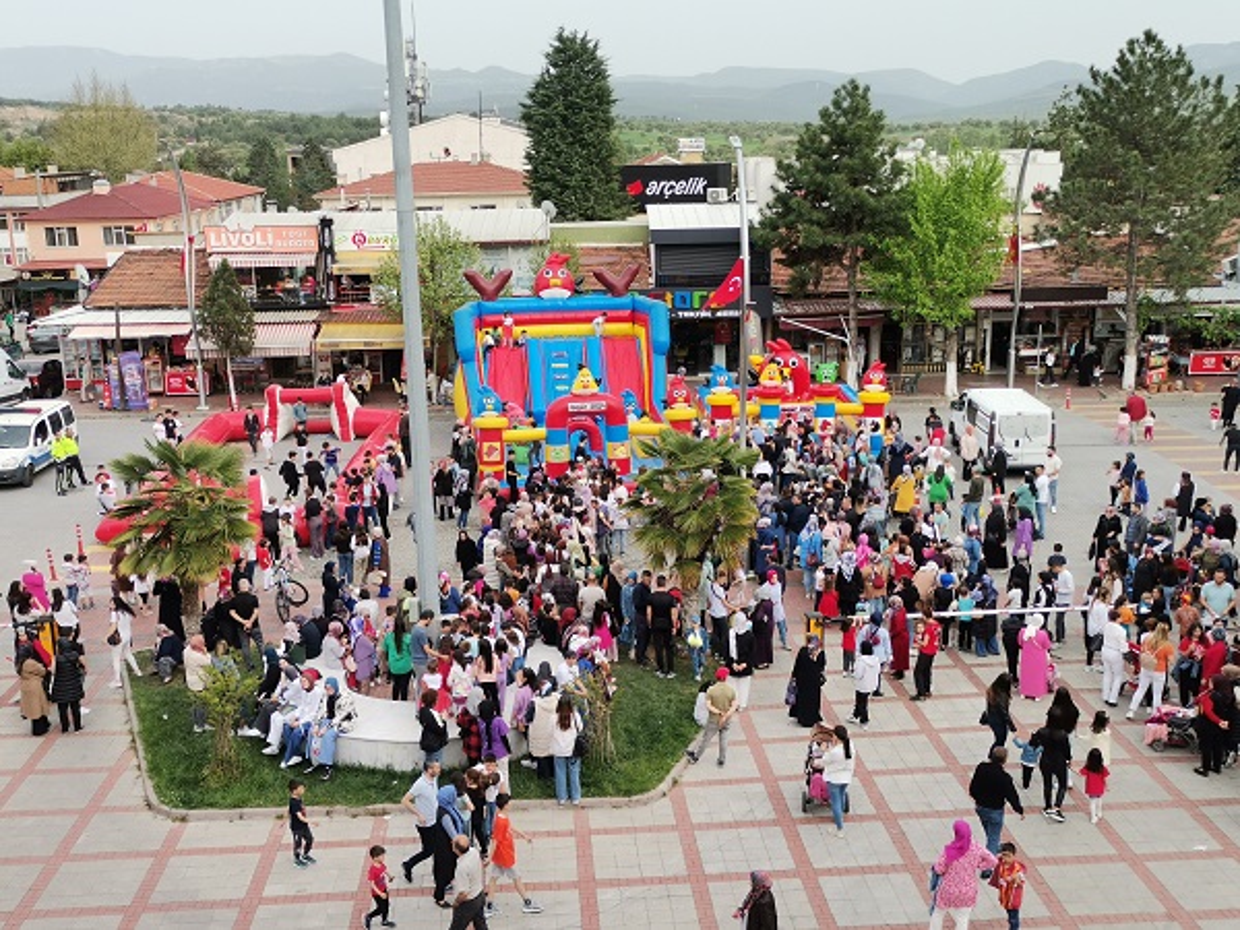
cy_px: 465
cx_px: 620
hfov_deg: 49.0
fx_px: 1361
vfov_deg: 37.7
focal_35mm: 38
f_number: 1.8
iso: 50
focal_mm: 4.75
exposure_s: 1/531
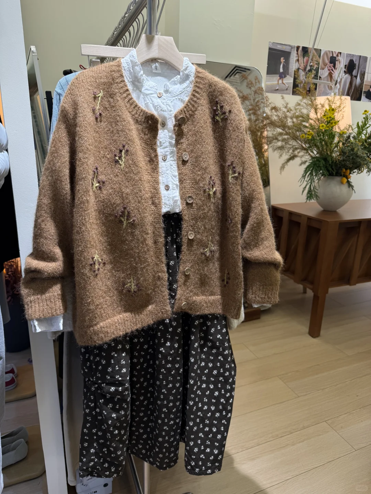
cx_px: 186
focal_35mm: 24
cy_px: 247
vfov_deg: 71.6
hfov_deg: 56.8
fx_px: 343
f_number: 1.78
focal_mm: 6.76
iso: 64
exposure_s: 1/157
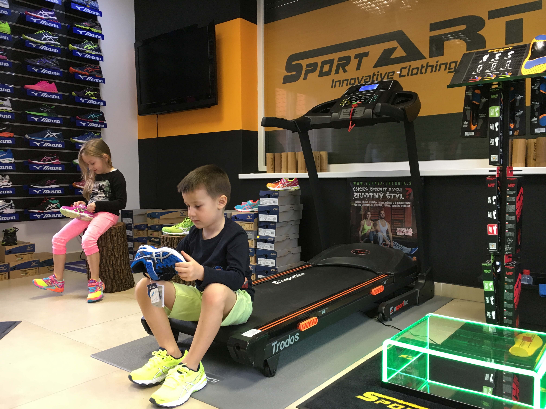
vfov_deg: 48.2
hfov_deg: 61.7
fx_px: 457
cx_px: 273
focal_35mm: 29
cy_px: 204
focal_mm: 4.15
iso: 125
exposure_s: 1/33
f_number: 2.2
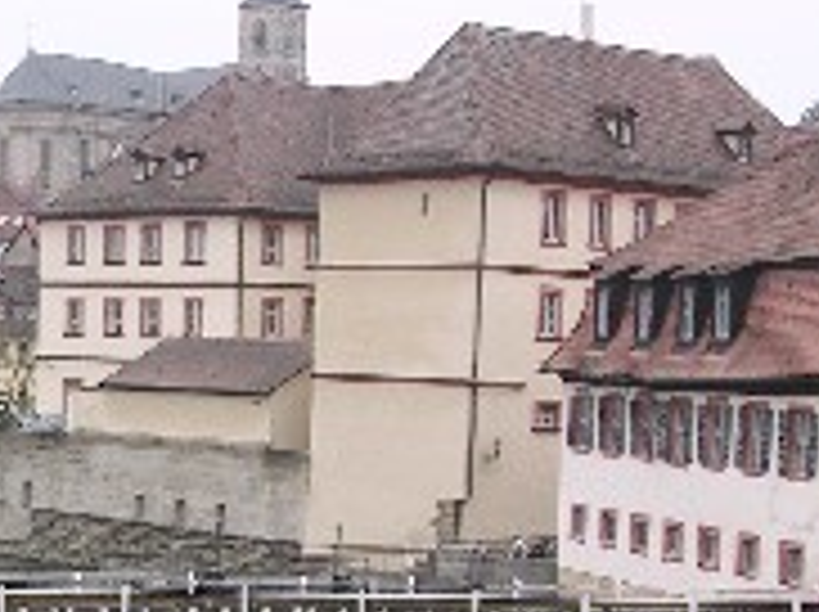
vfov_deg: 12.9
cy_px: 648
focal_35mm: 113
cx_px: -97
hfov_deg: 16.9
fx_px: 2670
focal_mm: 8.9
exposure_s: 1/60.6
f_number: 5.6
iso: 50
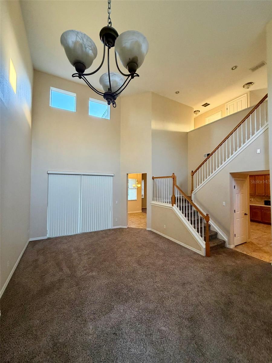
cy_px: 182
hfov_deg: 85.7
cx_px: 136
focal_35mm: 14
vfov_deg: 102.1
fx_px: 147
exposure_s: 1/60
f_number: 2.2
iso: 250
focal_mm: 2.22
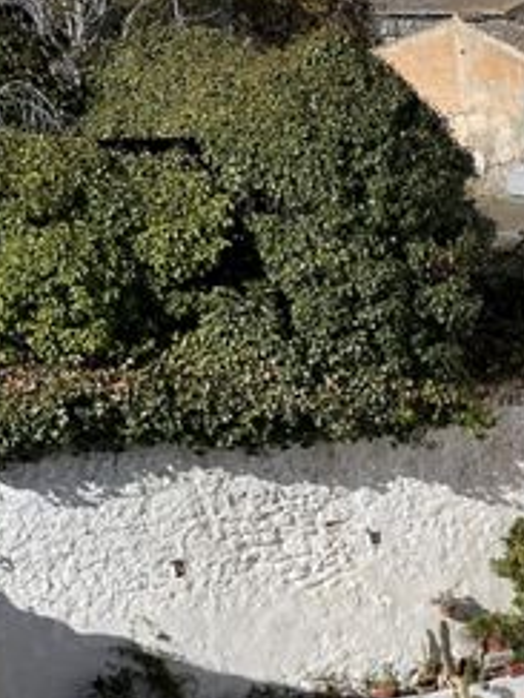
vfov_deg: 24.9
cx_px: 878
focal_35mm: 75
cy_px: 675
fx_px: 1514
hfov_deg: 17.0
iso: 50
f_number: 1.6
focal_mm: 5.1
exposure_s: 1/10870
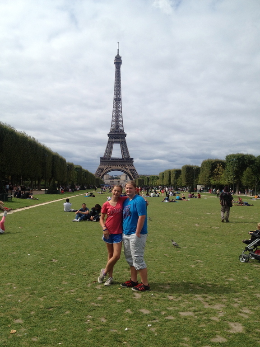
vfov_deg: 52.6
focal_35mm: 35
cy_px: 174
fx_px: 351
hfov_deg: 40.7
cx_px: 130
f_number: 2.4
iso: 50
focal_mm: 4.28
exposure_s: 1/2404
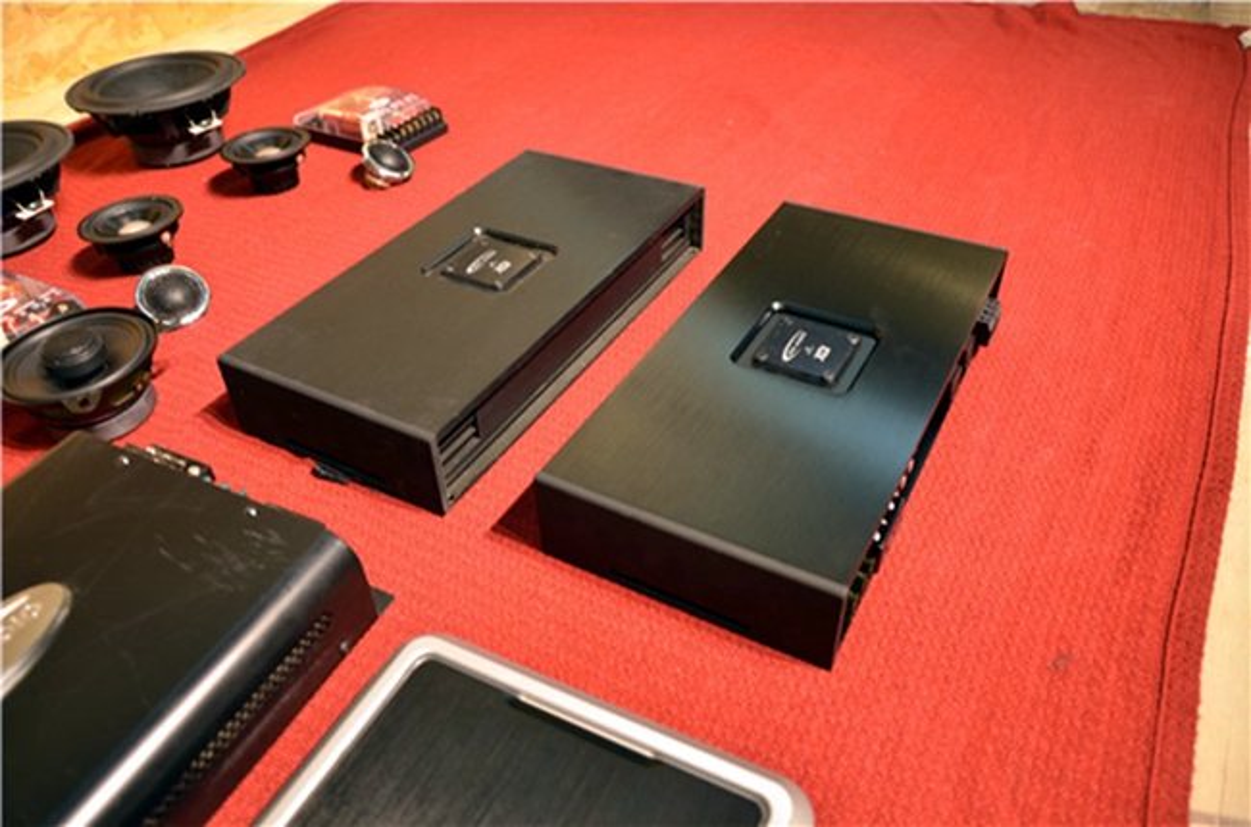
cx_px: 626
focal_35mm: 27
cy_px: 414
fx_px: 936
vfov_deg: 47.7
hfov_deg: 67.5
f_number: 3.5
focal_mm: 18
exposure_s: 1/4
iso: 125
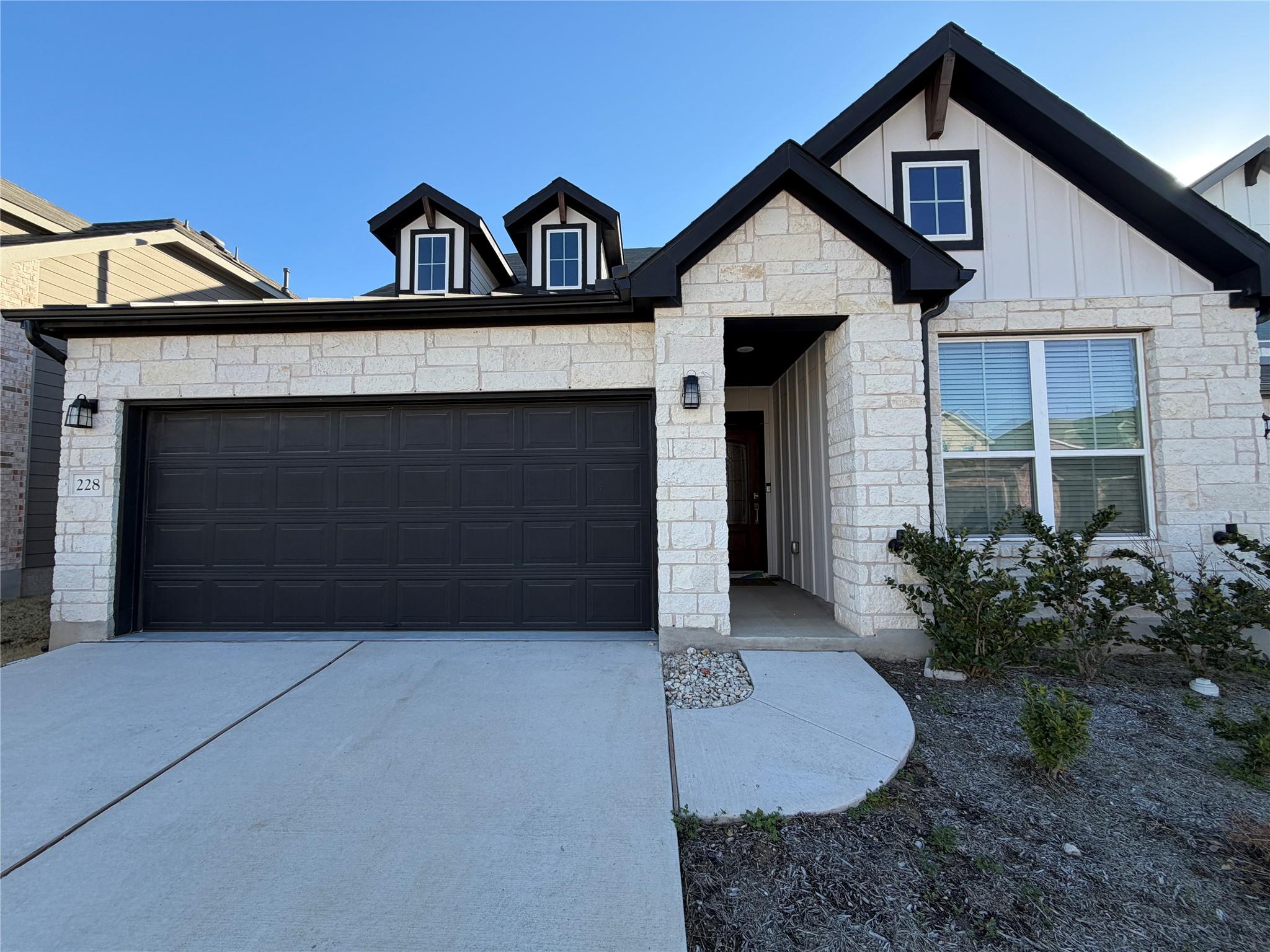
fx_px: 514
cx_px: 635
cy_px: 476
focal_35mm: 14
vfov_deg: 85.7
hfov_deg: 102.1
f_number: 2.2
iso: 50
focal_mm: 2.22
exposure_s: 1/502
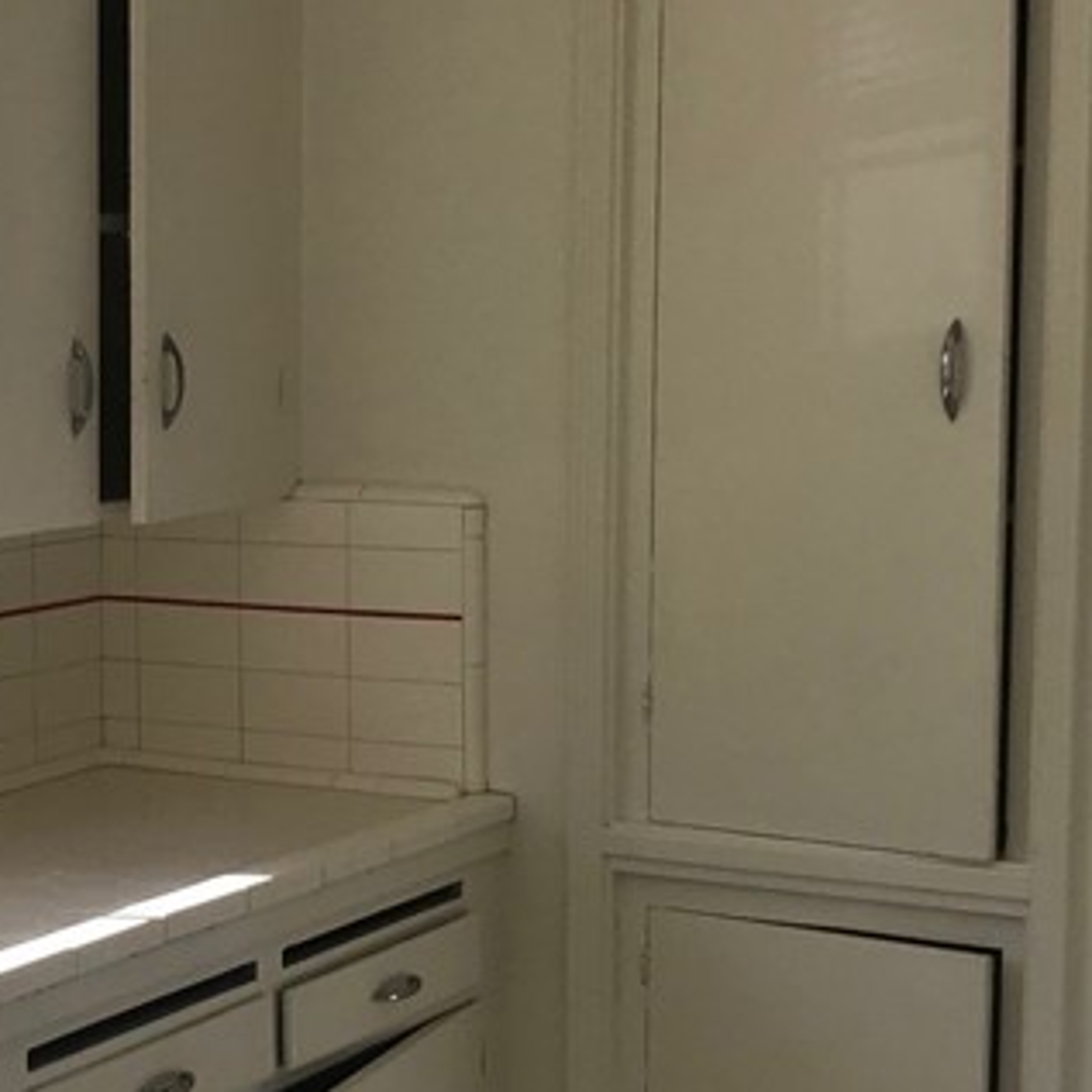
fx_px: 2855
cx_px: -24
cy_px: 627
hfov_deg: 20.9
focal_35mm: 80
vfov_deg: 21.6
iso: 20
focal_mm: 3.99
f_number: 1.8
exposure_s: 1/435
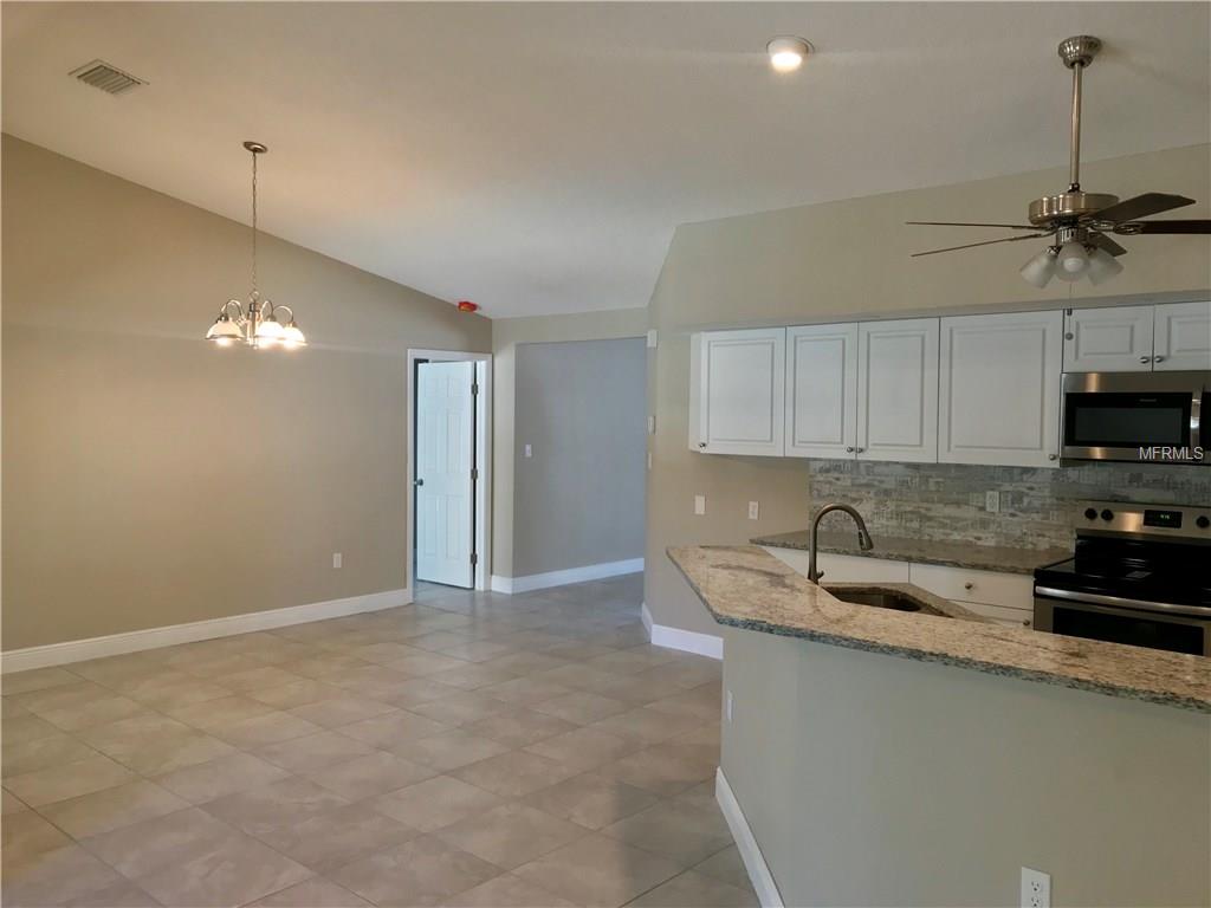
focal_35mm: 28
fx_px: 980
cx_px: 606
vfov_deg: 49.7
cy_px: 454
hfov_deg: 63.4
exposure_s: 1/30
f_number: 1.8
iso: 32
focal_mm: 3.99
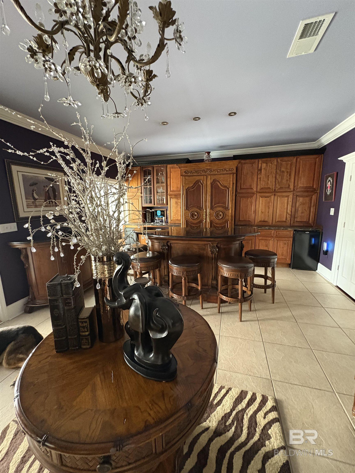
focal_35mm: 14
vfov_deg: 102.1
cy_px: 236
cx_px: 178
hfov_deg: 85.7
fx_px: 191
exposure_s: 1/42
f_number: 2.2
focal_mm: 2.22
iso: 1000
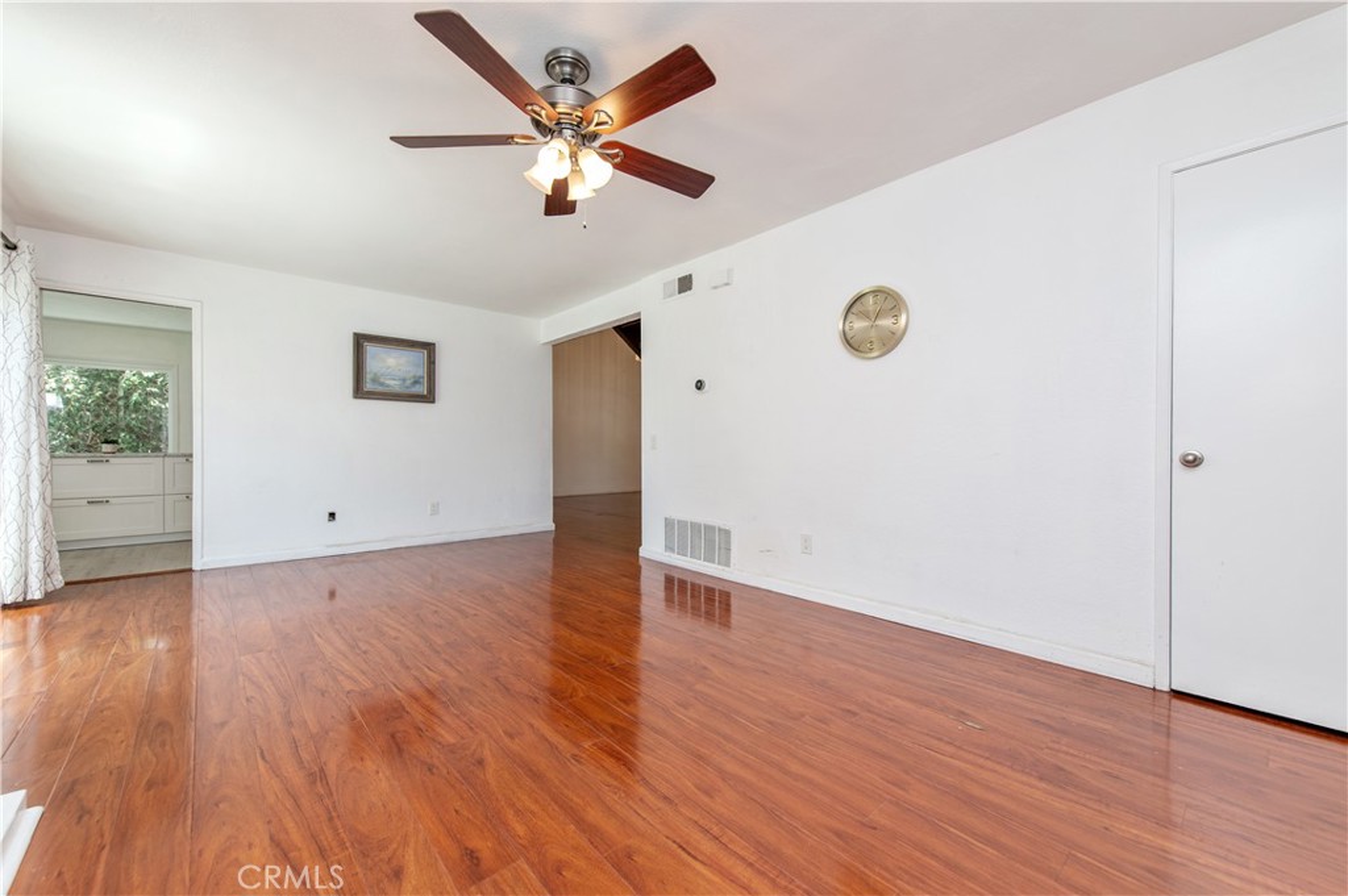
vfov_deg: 81.1
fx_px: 524
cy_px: 448
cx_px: 674
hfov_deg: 104.3
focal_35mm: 14
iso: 200
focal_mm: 14
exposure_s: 1/80
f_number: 4
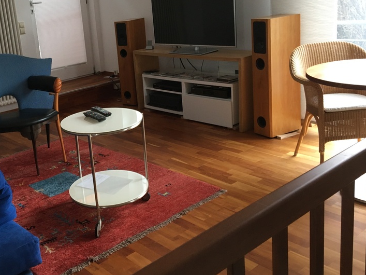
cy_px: 101
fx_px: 444
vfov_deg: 34.1
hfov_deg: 43.9
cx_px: 111
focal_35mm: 42
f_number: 2.2
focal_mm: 4.15
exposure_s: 1/33
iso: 125
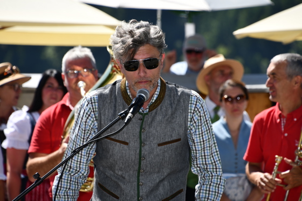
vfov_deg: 3.8
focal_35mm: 360
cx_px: 151
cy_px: 100
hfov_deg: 5.7
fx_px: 3019
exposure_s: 1/250
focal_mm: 240
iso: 100
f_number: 8
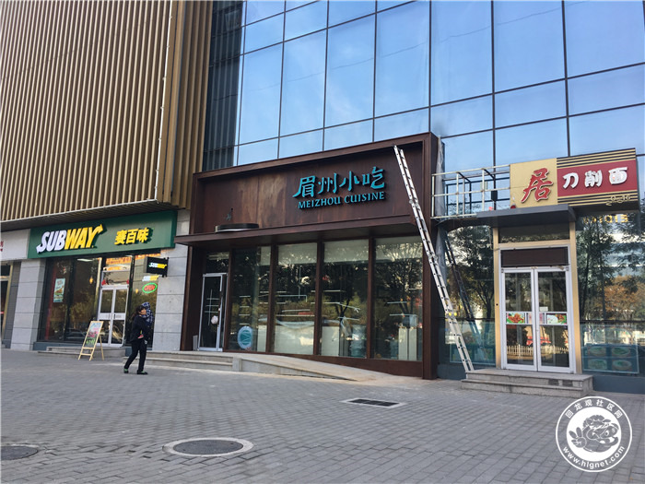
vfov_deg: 48.2
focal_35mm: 29
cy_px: 242
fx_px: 540
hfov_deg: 61.7
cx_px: 322
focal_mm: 4.15
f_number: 2.2
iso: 25
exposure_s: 1/194
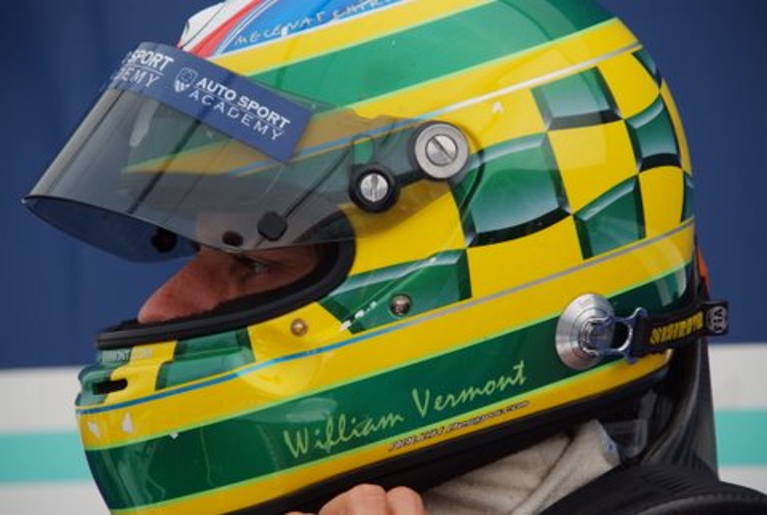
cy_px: 258
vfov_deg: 5.9
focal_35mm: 233
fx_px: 4973
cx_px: 384
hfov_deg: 8.8
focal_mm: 155
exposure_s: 1/500
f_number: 6
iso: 320
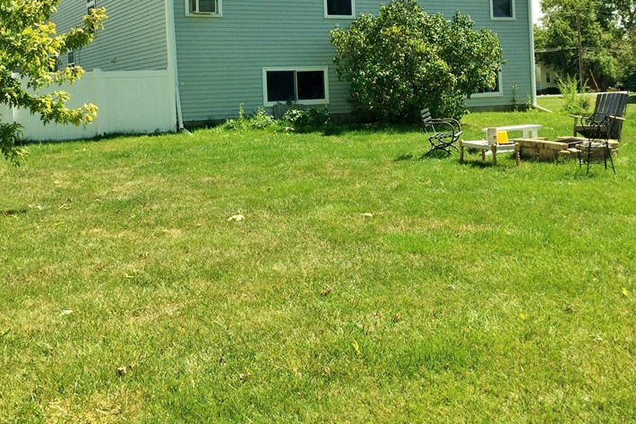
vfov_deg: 29.3
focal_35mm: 45
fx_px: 795
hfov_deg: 43.4
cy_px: 95
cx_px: 259
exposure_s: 1/2053
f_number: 2.2
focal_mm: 4.12
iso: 40
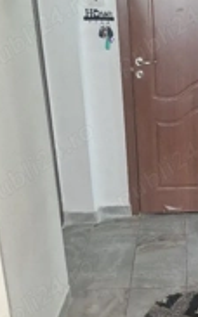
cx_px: 207
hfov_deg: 21.4
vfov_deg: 35.0
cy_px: 187
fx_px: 502
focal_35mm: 58
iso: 400
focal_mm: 4.65
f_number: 1.8
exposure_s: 1/20
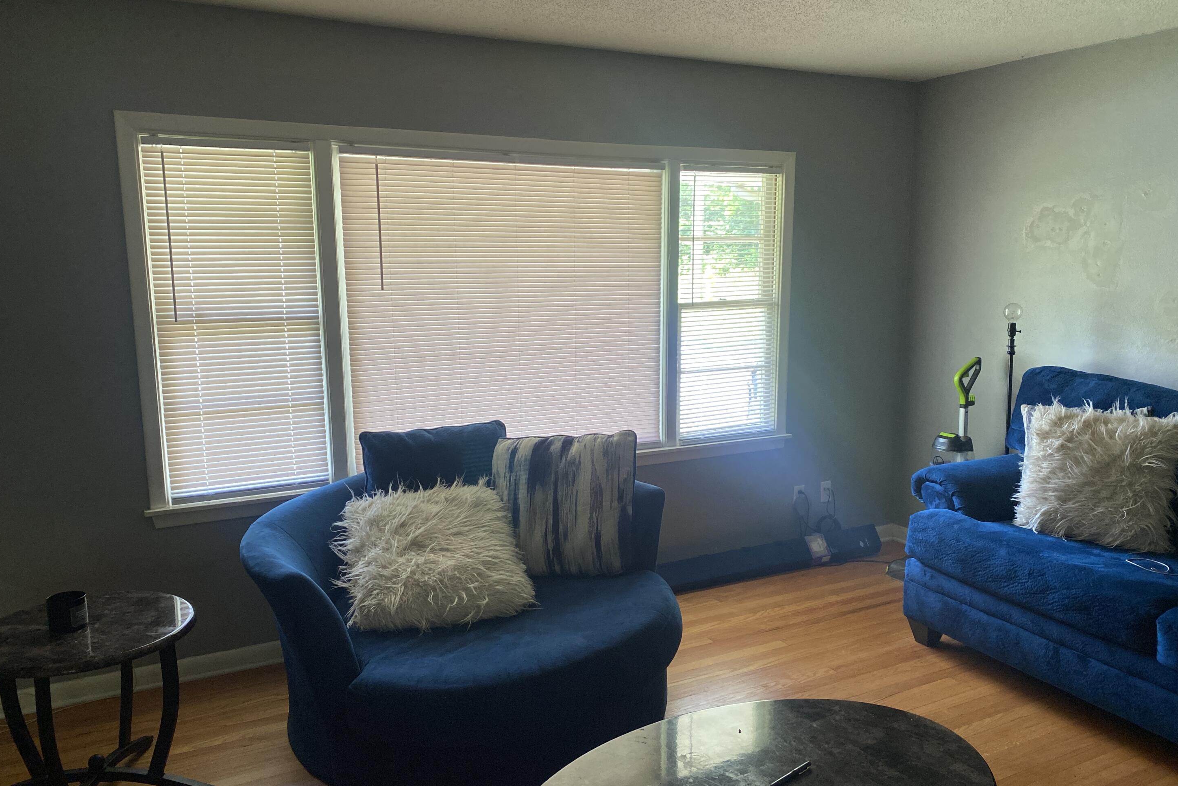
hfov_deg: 65.5
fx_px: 916
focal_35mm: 28
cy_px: 424
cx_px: 601
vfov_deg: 46.4
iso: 125
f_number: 1.8
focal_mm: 4.25
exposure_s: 1/94
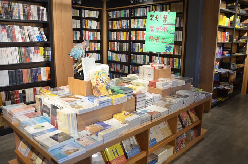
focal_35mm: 30
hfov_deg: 62.0
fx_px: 206
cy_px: 82
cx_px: 124
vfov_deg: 43.4
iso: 100
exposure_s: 1/10
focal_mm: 20
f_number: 3.5
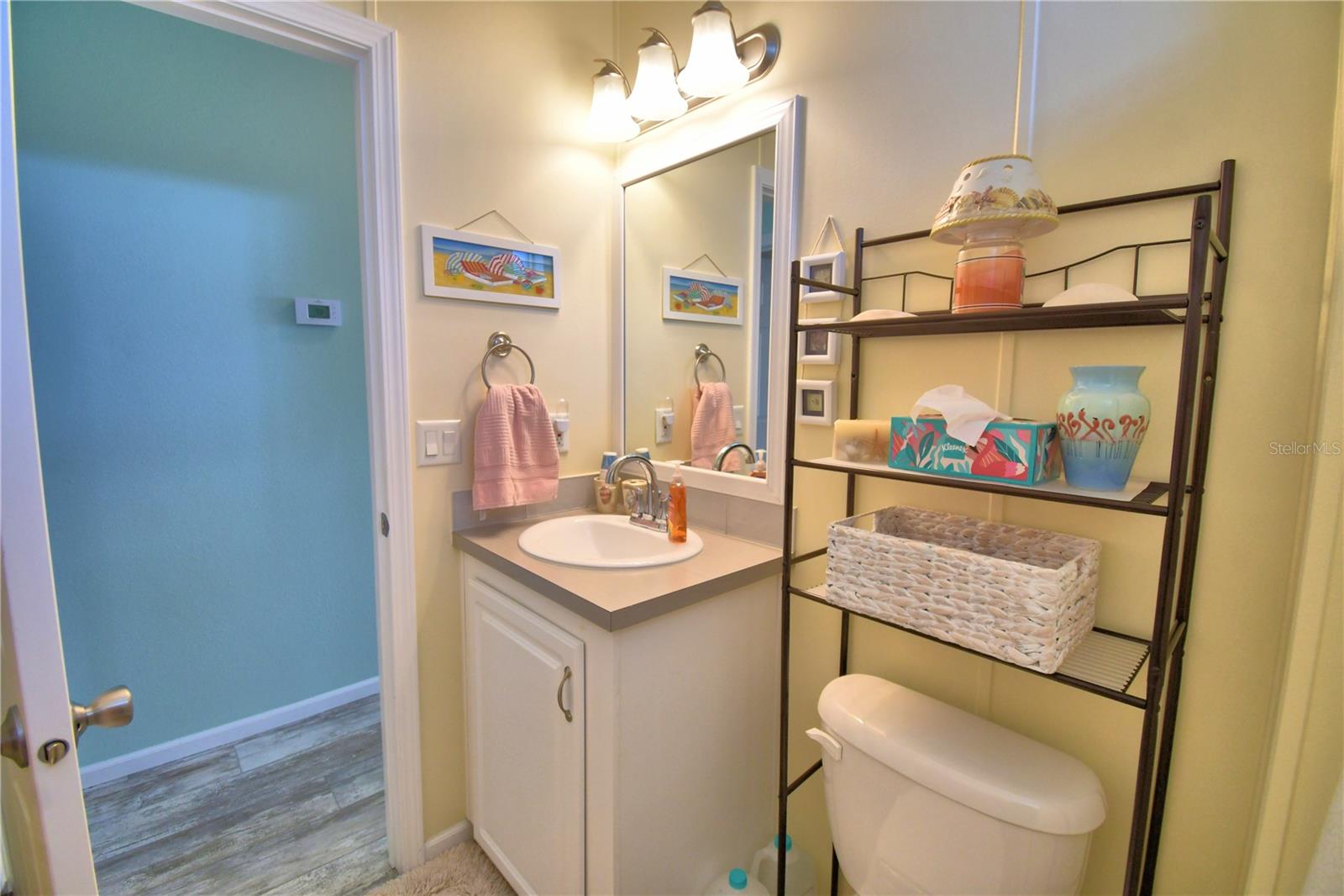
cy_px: 448
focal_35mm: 15
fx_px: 560
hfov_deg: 100.4
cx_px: 672
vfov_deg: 77.3
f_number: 4.5
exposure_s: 1/100
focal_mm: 10
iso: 400
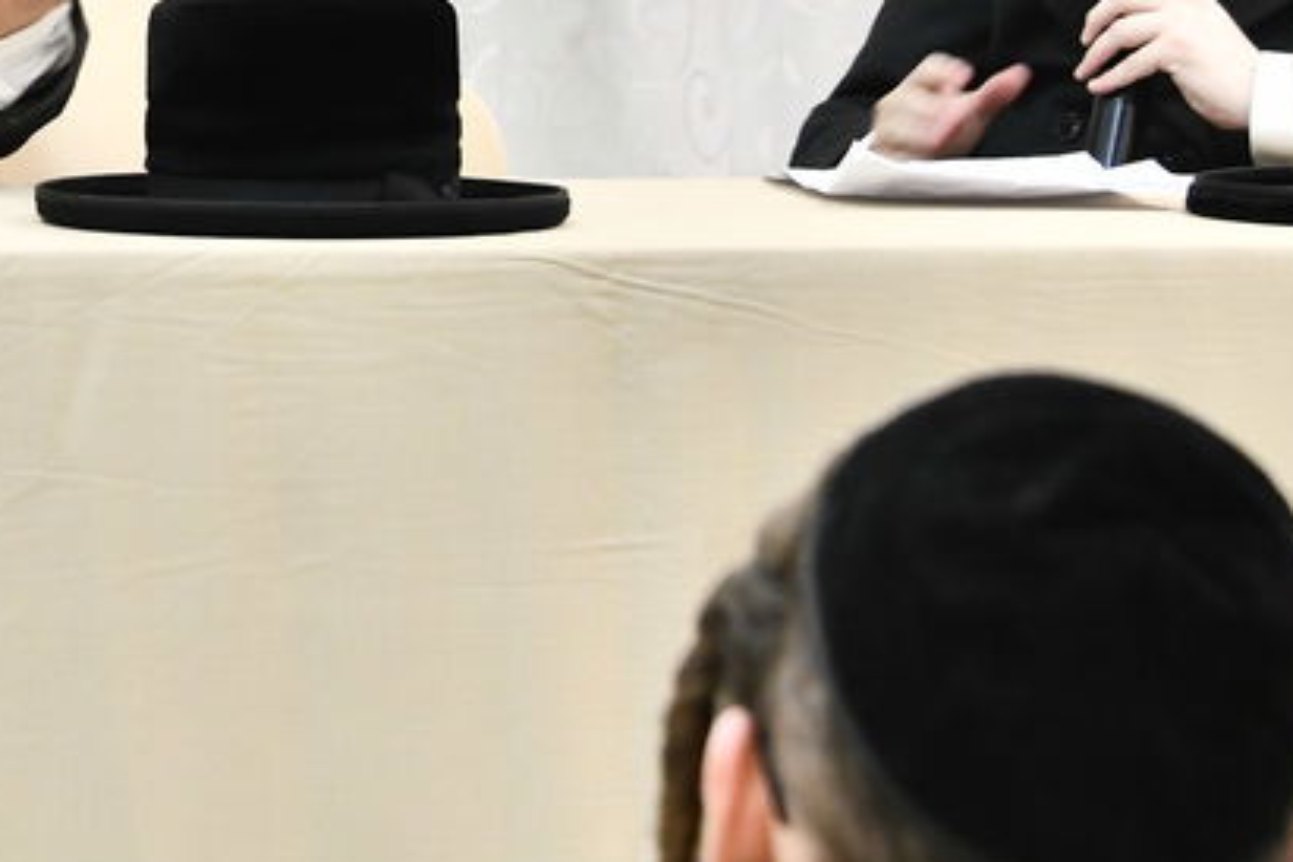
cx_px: -186
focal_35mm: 266
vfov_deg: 5.1
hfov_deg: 7.7
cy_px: -521
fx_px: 9553
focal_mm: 78
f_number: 6.3
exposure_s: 1/100
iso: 2000
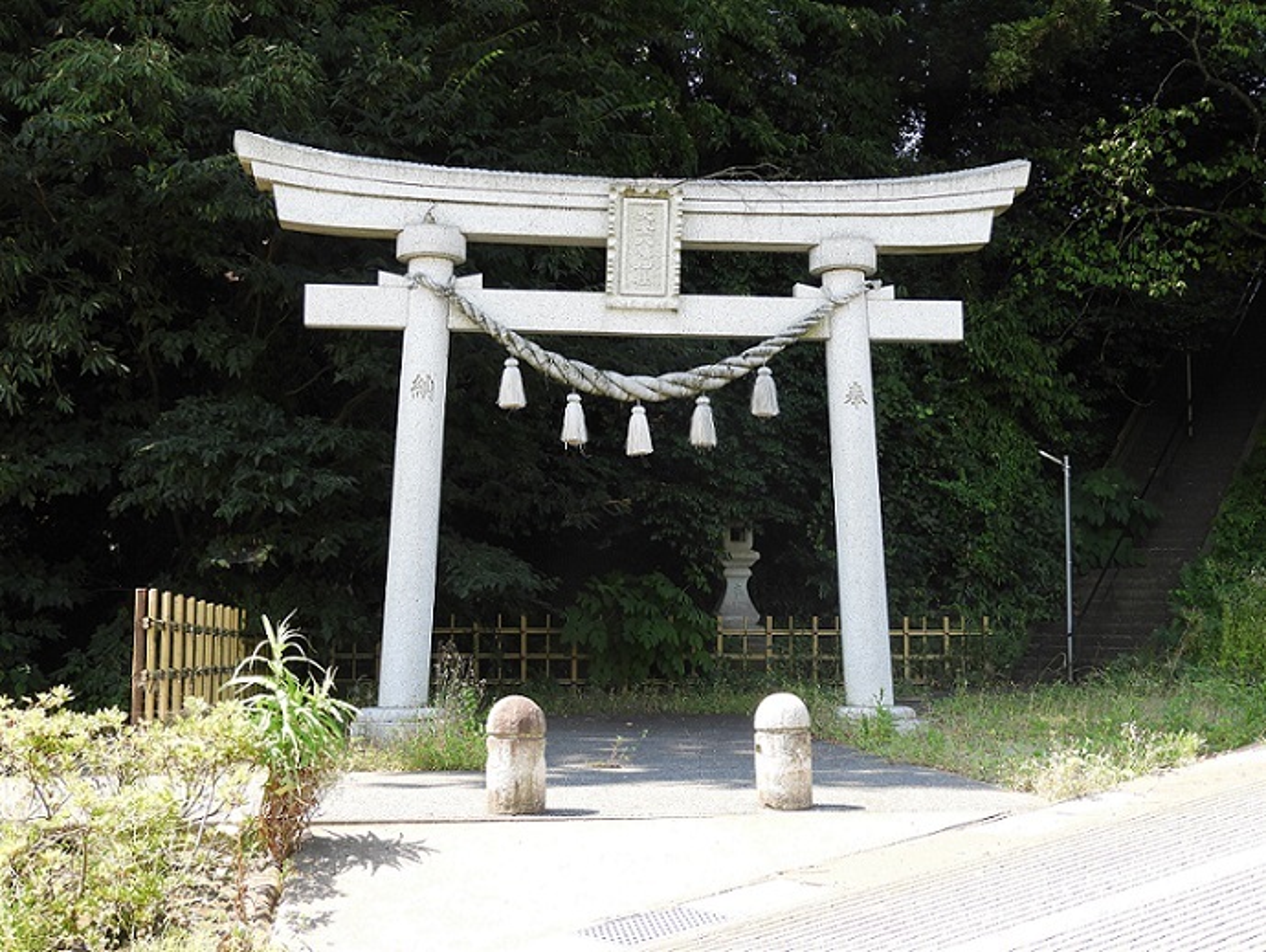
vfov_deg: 29.2
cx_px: 633
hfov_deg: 38.2
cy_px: 476
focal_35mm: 50
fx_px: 1831
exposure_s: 1/160
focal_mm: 9
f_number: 4
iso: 100
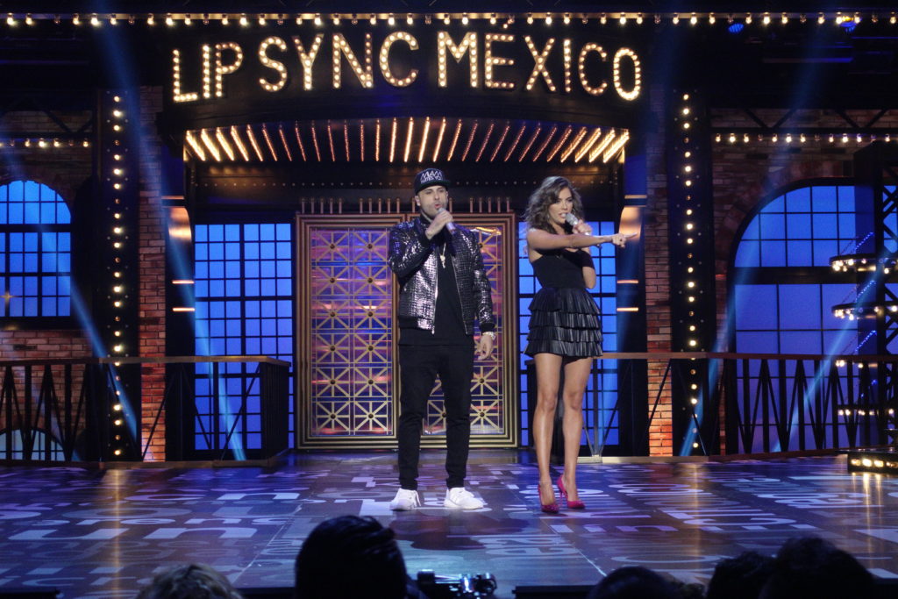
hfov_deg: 28.8
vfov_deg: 19.5
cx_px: 449
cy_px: 300
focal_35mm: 70
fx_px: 1746
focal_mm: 25.7
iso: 2000
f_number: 2.8
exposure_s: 1/160
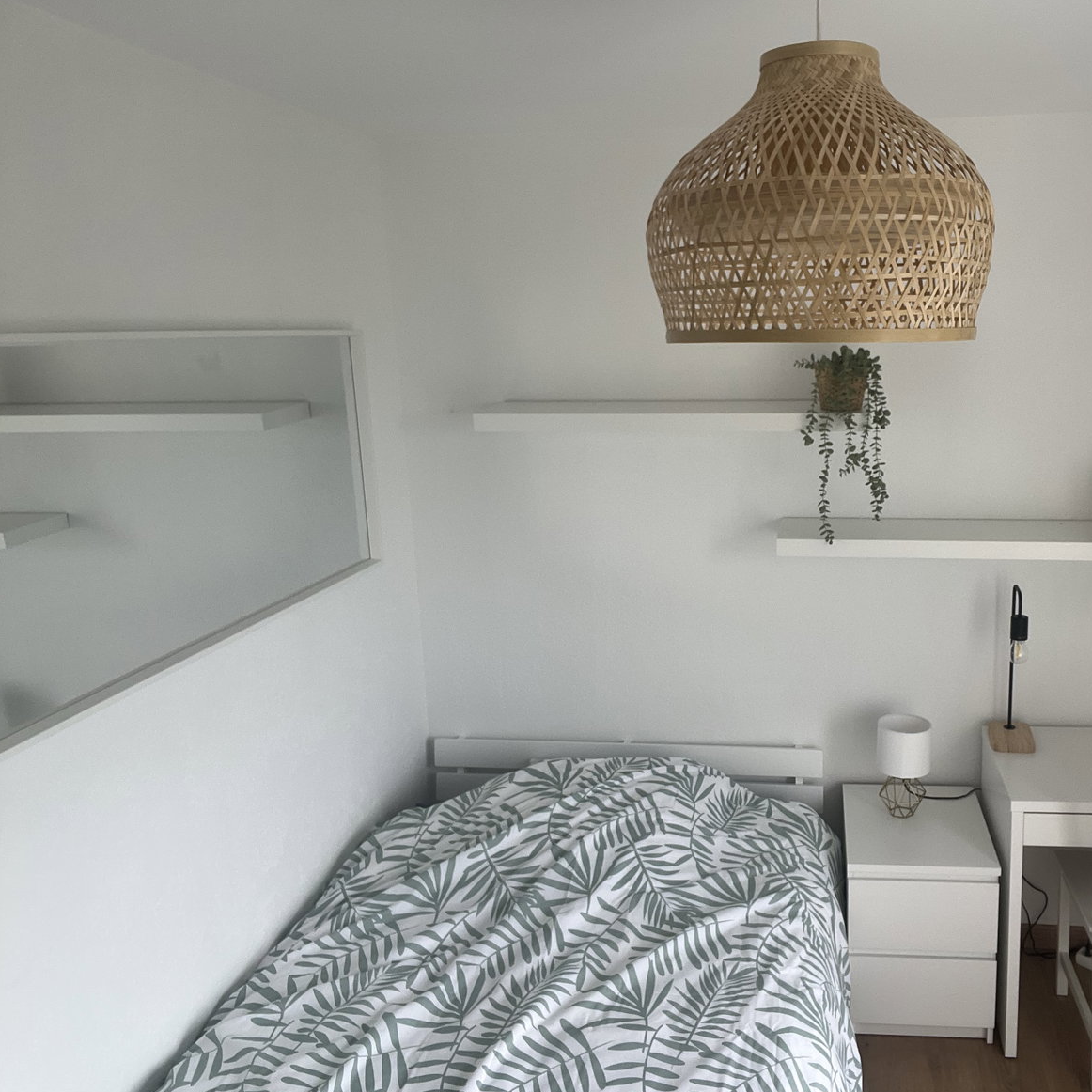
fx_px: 999
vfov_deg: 57.3
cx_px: 741
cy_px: 550
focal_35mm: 28
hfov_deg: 55.9
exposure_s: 1/121
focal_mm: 2.71
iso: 50
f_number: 2.2
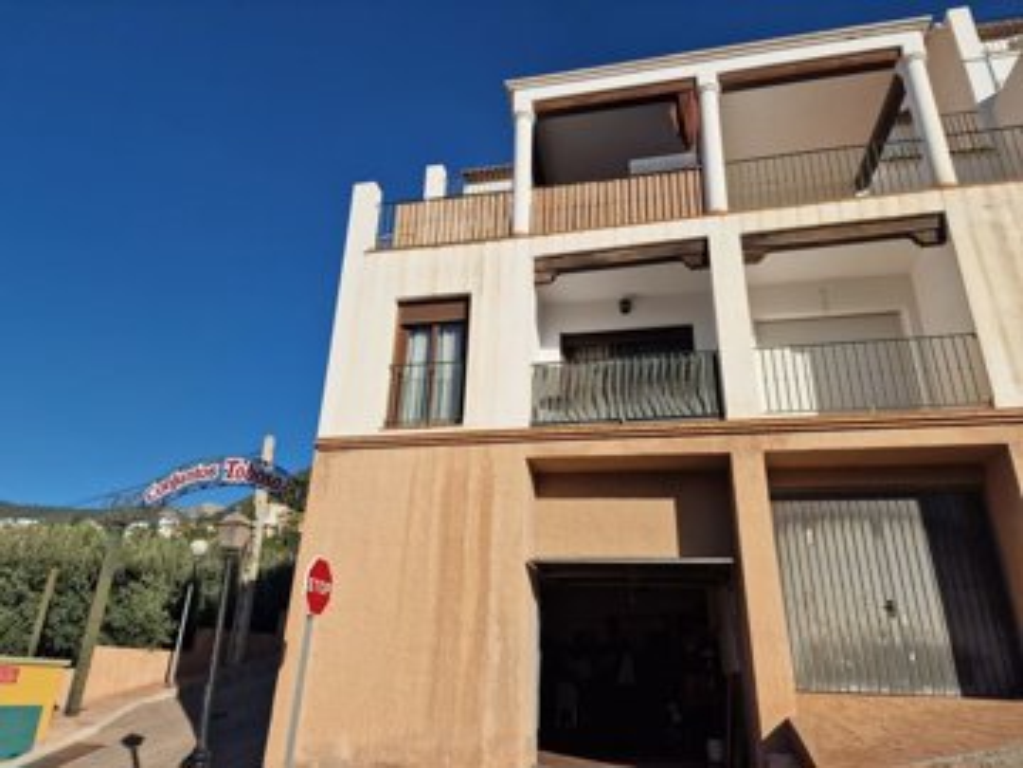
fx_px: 680
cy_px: 384
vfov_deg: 58.9
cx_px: 512
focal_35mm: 23
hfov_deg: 73.9
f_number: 1.8
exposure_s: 1/2488
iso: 50
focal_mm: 6.4
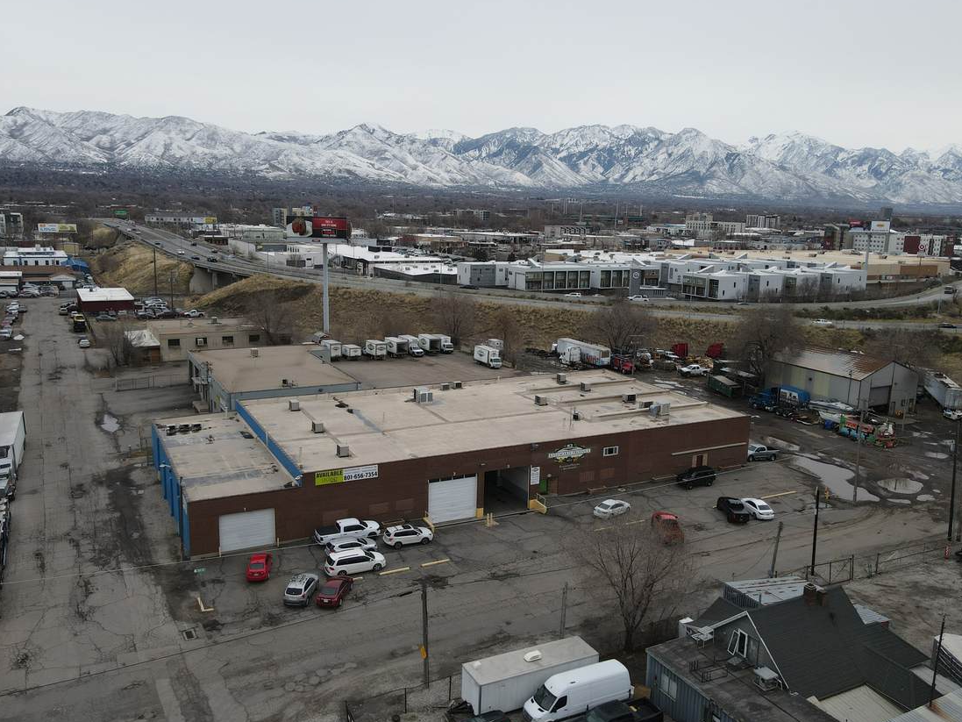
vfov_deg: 49.8
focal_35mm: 28
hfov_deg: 63.4
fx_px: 778
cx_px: 502
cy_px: 368
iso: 100
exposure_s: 1/725
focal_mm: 4.5
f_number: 2.8
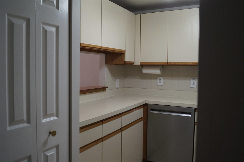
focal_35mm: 30
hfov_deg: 62.0
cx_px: 122
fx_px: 203
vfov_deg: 43.5
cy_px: 81
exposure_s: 1/60
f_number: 4
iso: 500
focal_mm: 20
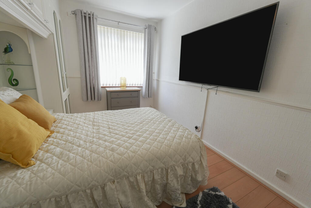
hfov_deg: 100.4
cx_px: 156
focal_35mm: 15
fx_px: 130
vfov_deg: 77.3
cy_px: 104
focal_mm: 10
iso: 250
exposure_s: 1/160
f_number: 4
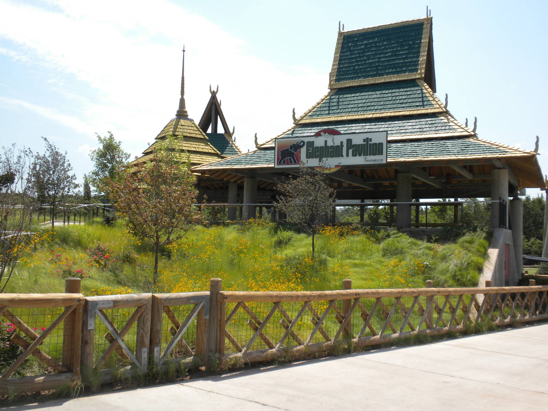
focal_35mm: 37
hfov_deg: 50.1
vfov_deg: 38.7
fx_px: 586
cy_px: 206
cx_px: 274
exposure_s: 1/109
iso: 64
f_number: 10
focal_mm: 6.6
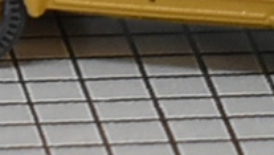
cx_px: 282
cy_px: -163
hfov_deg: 6.8
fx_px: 2284
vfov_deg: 3.8
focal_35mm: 314
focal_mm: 46
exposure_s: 1/125
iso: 1000
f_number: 5.3
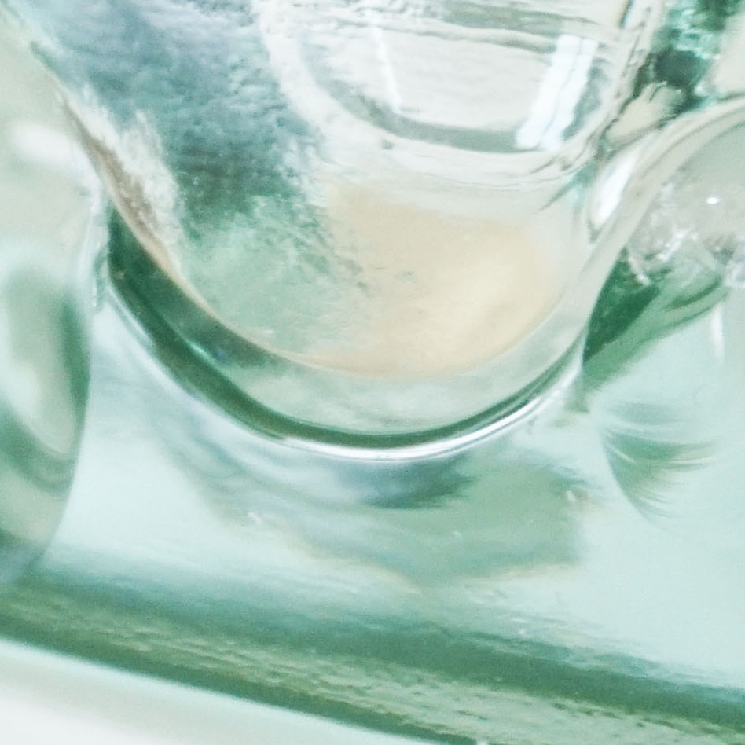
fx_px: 5538
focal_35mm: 227
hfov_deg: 7.7
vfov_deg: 7.7
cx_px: 145
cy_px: 205
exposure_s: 1/60
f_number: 5
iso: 320
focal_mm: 31
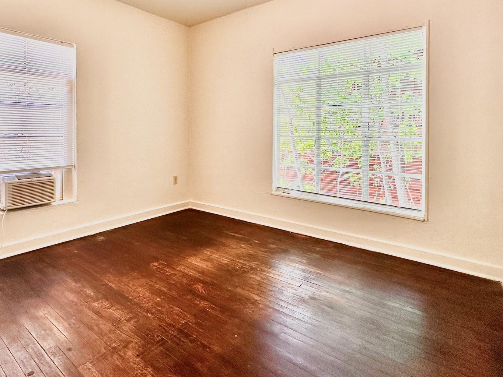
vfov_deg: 62.3
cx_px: 177
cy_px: 134
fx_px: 305
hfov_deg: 77.0
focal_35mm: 21
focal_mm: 2.22
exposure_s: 1/99
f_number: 2.2
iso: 100
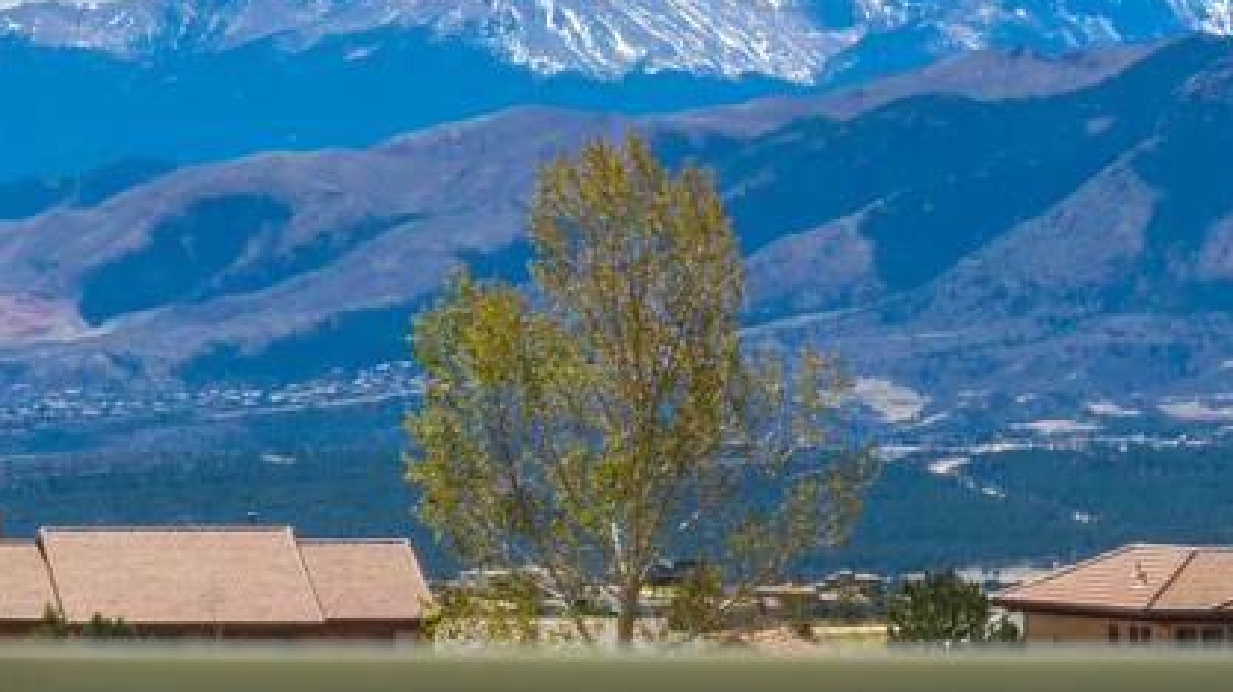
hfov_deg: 9.9
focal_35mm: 217
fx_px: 7091
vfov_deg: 5.6
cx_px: 556
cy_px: 89
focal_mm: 90
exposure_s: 1/320
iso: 100
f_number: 7.1
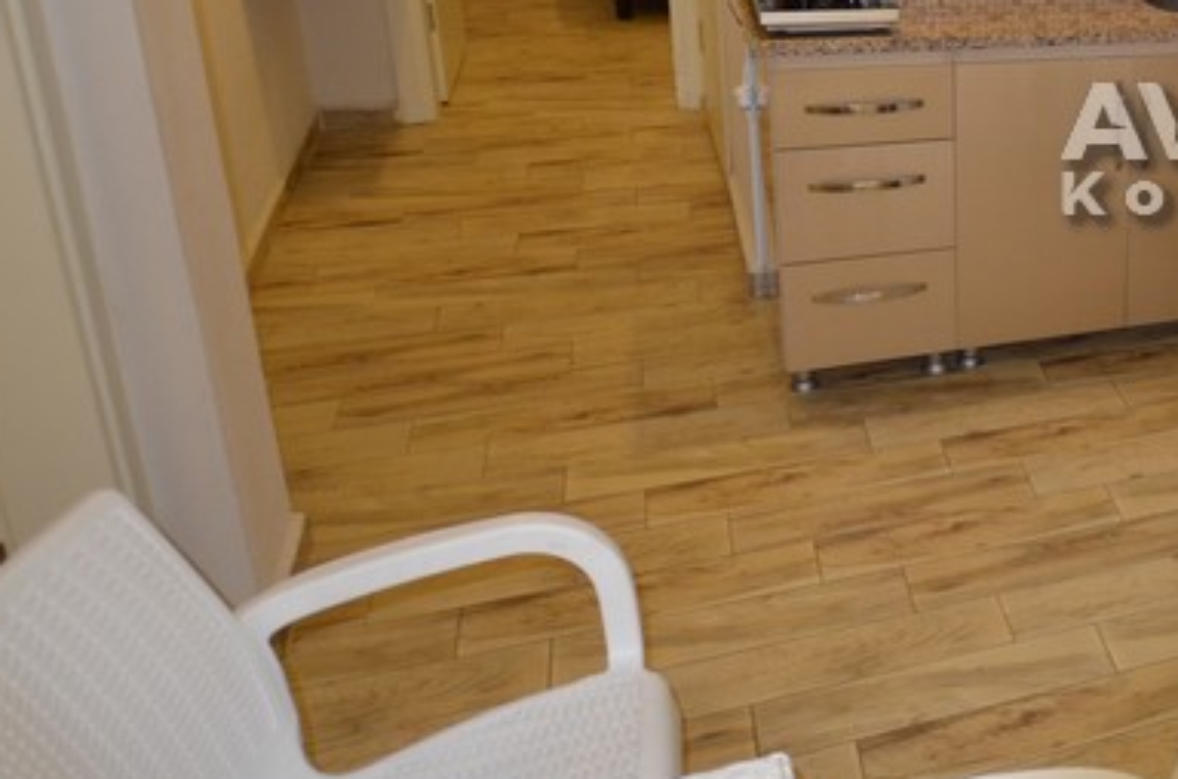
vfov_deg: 32.2
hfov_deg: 36.7
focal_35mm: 40
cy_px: 144
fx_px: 1306
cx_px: 1430
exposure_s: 1/60
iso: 640
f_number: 3.5
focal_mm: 10
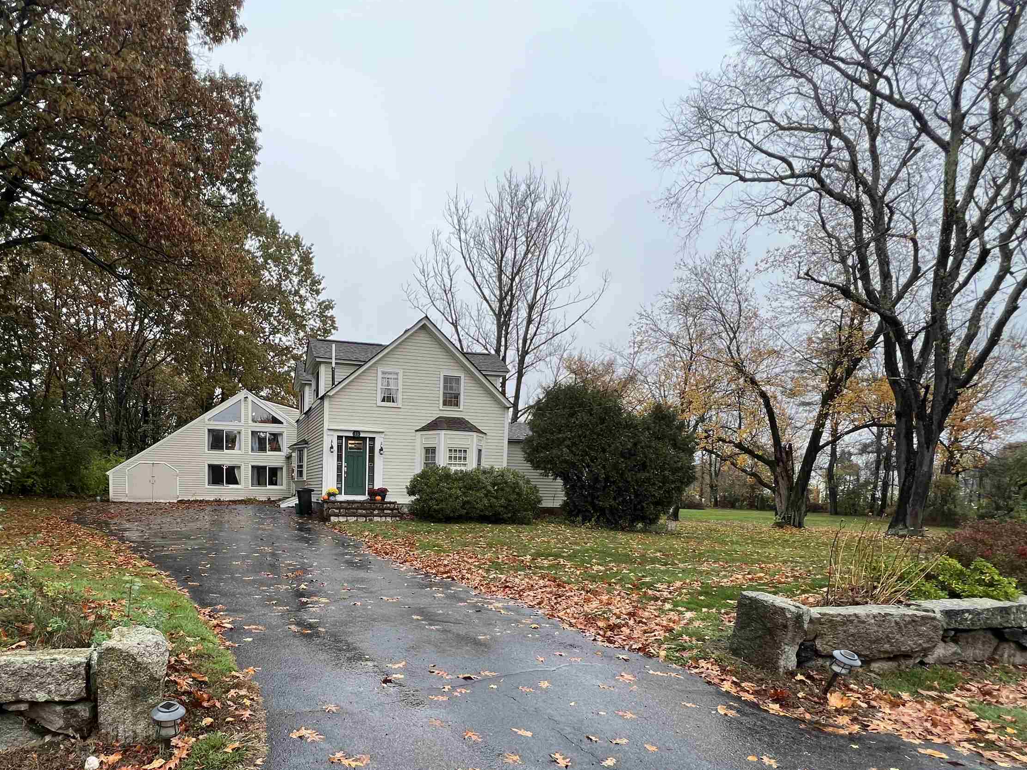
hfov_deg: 85.8
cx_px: 377
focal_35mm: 18
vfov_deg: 69.0
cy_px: 531
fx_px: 534
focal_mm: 1.57
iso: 40
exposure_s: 1/99
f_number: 1.8
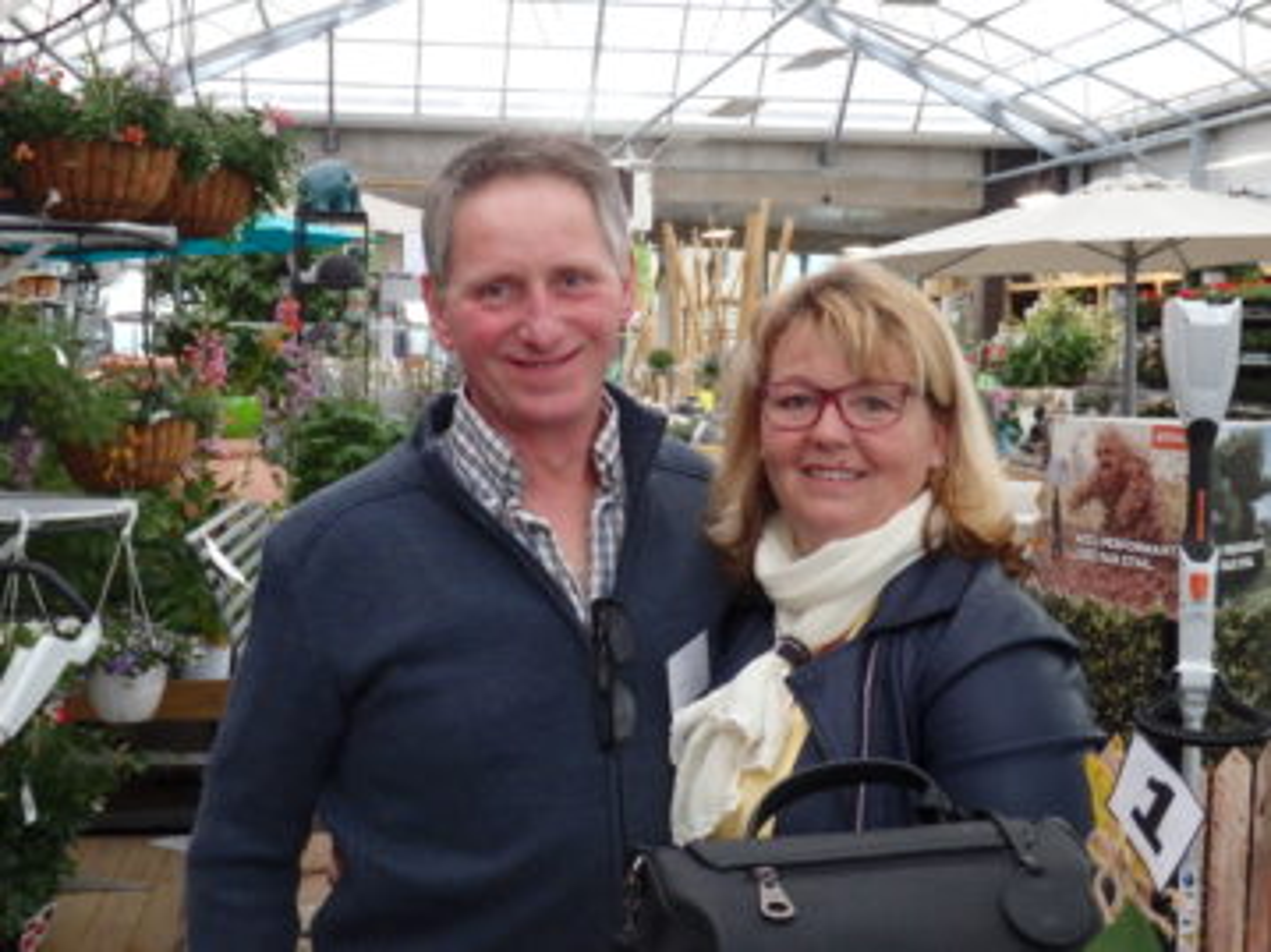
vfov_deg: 27.0
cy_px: 476
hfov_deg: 35.6
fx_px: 1982
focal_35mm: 54
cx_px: 636
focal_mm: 9.8
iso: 1000
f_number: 4.1
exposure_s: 1/40
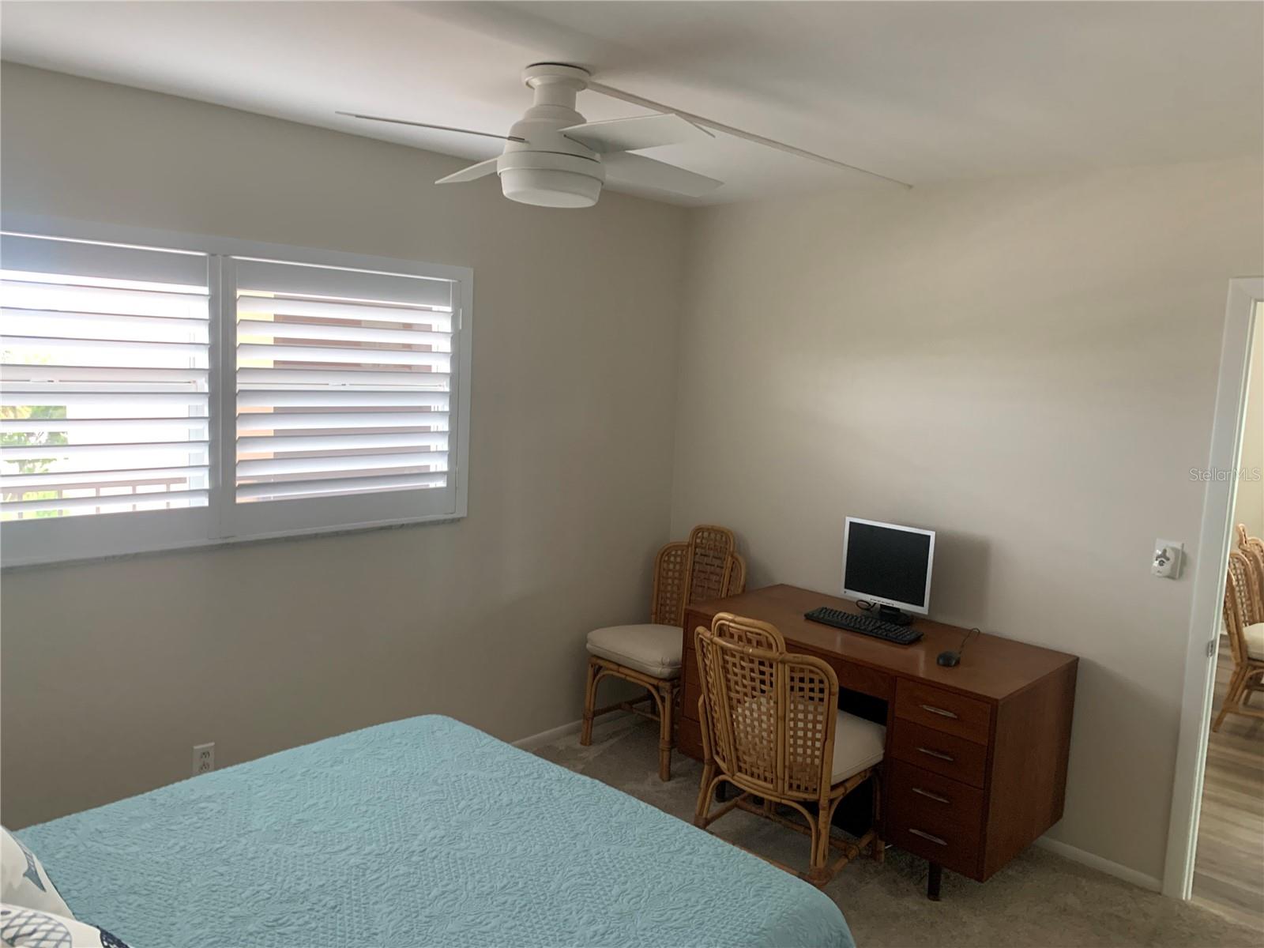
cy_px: 474
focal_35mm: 26
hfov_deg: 67.3
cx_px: 632
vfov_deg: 53.1
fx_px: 949
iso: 160
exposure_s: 1/60
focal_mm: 4.25
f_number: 1.8
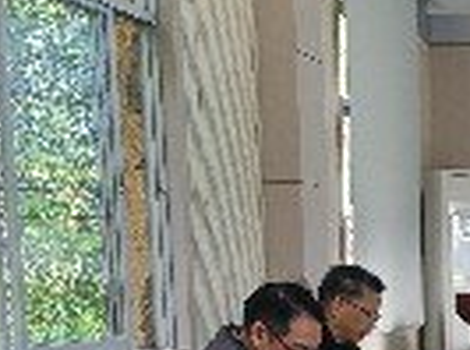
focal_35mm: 98
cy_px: 504
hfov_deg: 18.5
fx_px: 1327
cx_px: 636
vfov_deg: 14.2
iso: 172
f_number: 1.8
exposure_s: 1/33.3
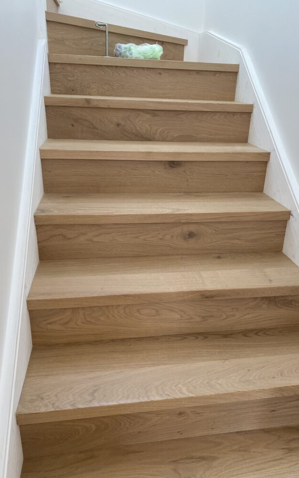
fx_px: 365
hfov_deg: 44.5
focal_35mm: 28
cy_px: 238
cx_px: 165
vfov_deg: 66.5
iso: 100
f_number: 1.8
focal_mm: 4.25
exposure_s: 1/121
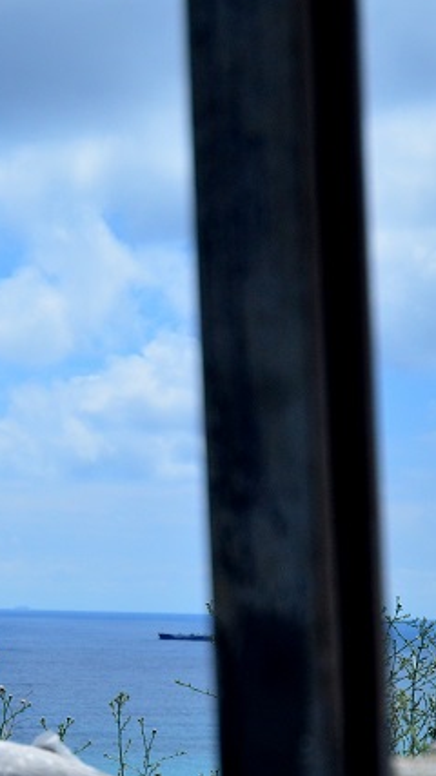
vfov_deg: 24.0
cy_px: 572
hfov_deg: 13.6
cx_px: 23
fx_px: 1810
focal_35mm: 88
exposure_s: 1/8000
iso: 500
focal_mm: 24
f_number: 4
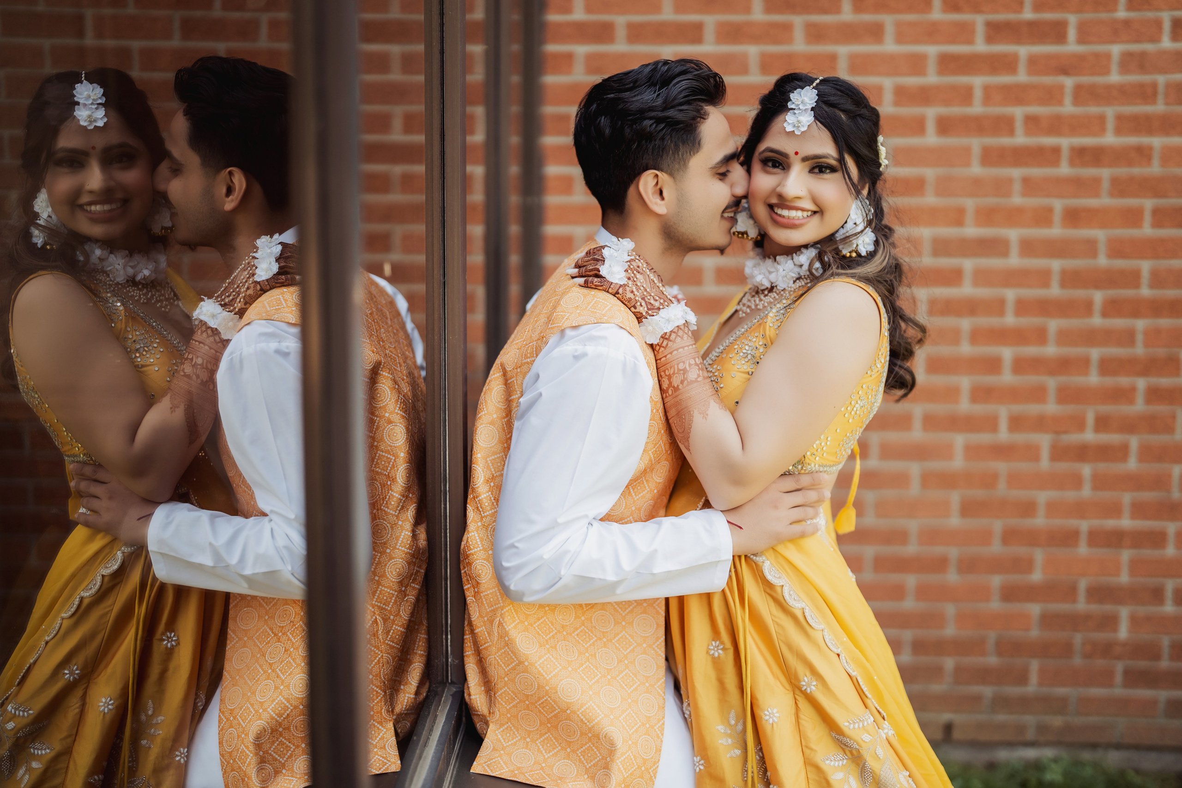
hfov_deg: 39.6
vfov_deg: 27.0
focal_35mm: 50
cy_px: 394
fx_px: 1642
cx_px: 591
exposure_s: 1/2000
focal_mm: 50
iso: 100
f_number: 1.2
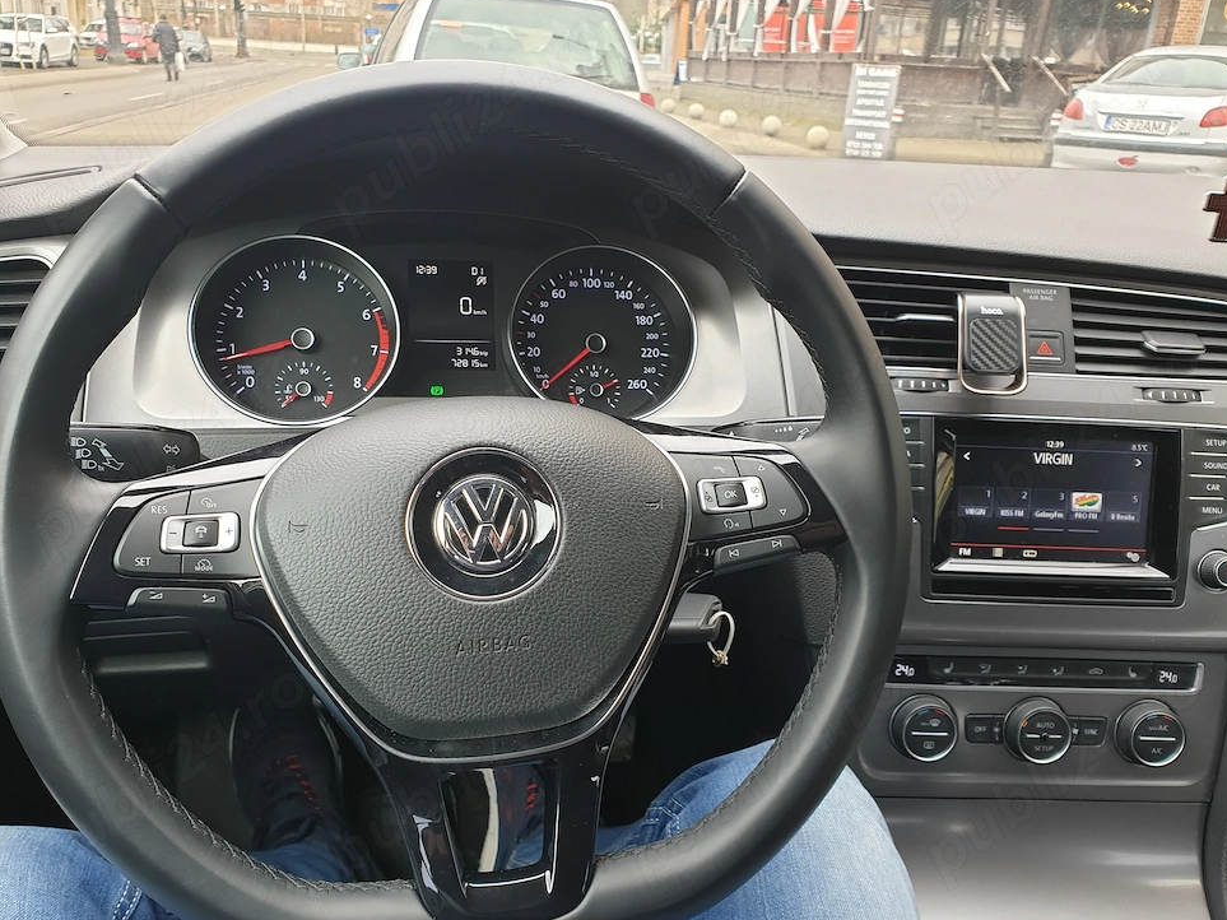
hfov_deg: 65.3
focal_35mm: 27
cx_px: 615
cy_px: 470
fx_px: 957
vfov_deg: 51.3
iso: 50
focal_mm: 4.3
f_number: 2.4
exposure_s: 1/55
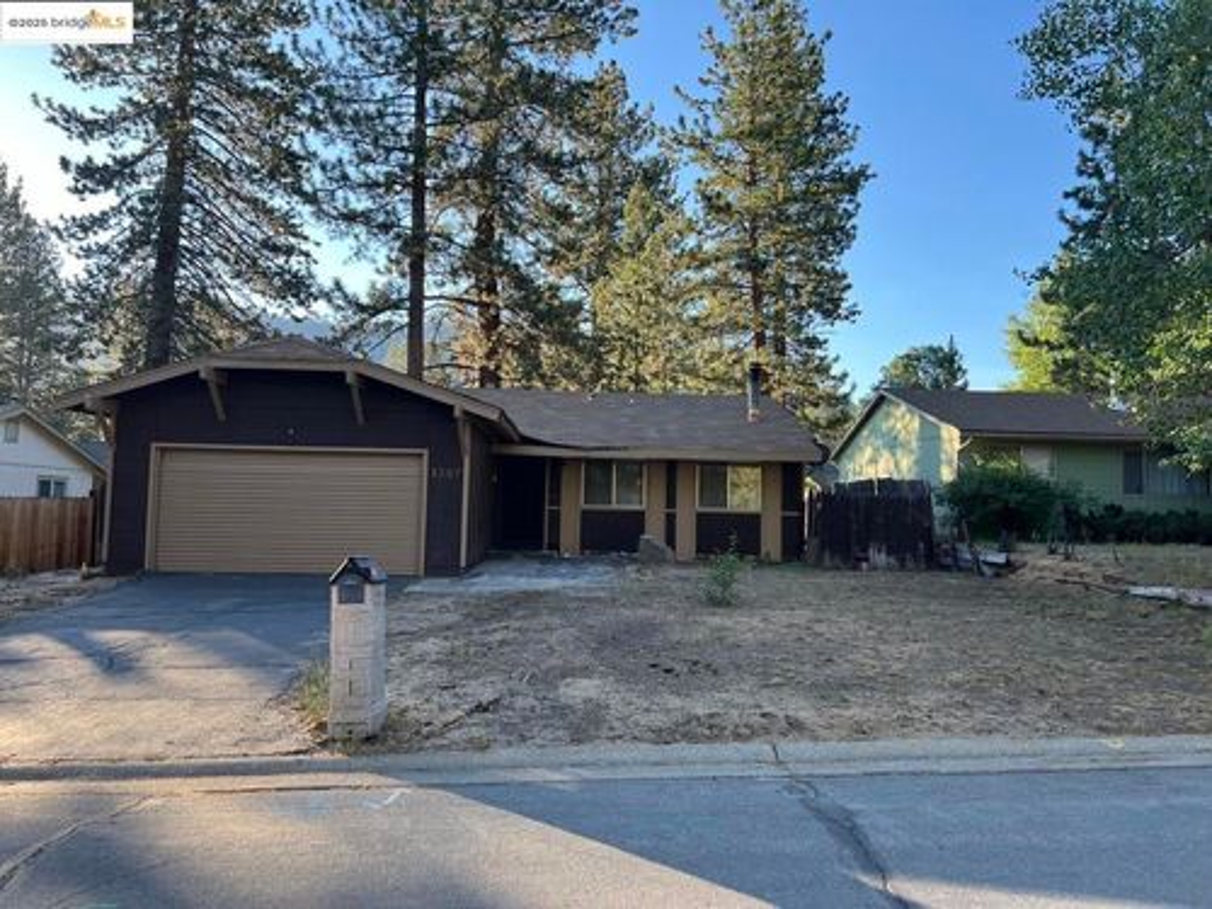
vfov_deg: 53.1
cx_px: 606
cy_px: 454
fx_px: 910
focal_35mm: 26
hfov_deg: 67.3
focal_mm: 5.7
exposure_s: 1/439
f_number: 1.5
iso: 50
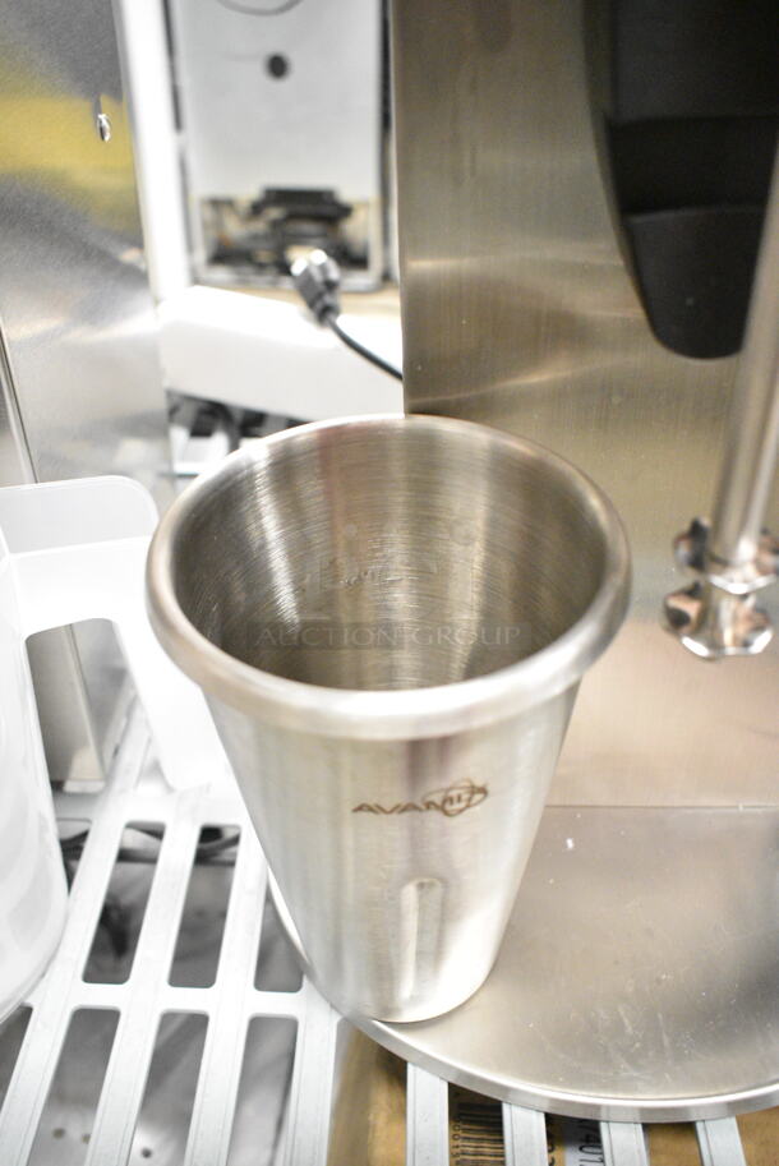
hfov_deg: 41.8
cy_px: 583
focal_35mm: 32
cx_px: 390
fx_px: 1021
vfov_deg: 59.5
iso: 6400
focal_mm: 21
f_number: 4.5
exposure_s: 1/80
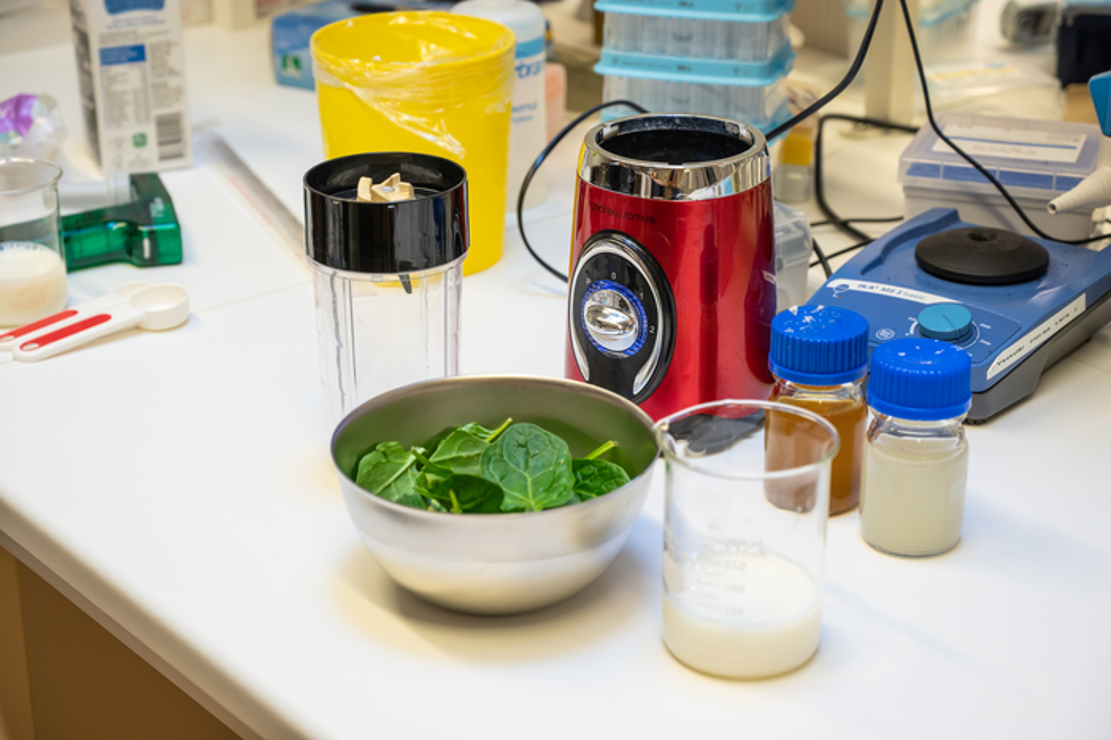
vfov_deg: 19.4
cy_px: 370
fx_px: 2159
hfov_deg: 28.9
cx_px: 556
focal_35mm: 70
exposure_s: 1/80
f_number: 5
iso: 200
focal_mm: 70
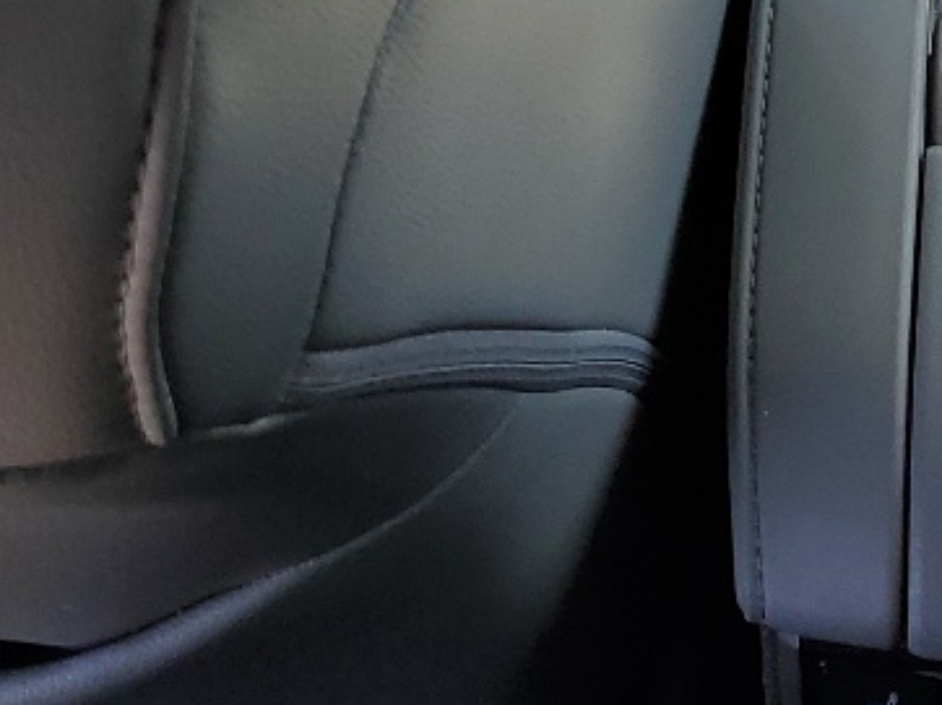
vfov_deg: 11.6
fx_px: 3127
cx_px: 968
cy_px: -676
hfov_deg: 16.7
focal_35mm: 115
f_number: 1.5
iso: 50
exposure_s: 1/312
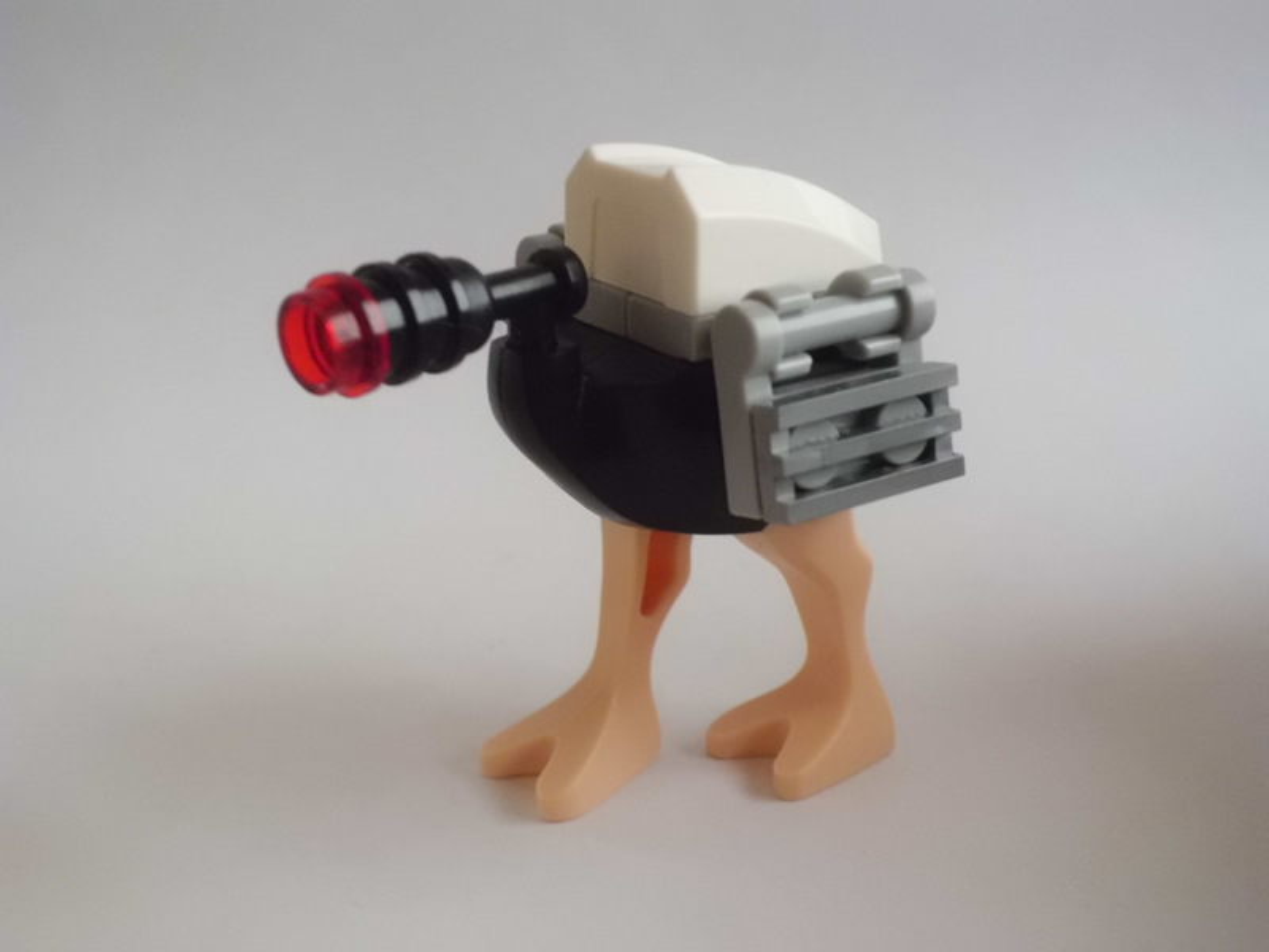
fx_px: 1723
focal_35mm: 47
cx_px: 634
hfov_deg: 40.4
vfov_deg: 30.9
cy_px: 476
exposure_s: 1/13
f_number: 3.4
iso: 400
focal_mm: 8.3
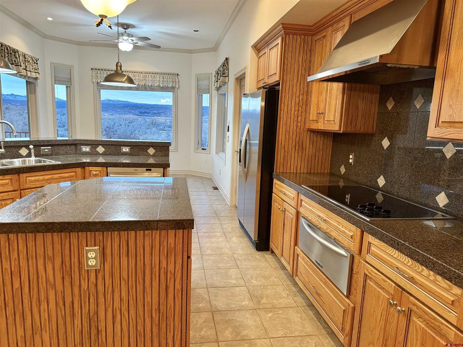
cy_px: 174
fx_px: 321
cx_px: 232
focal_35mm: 24
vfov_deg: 56.8
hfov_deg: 71.6
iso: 400
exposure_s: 1/60
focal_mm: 6.76
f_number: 1.78
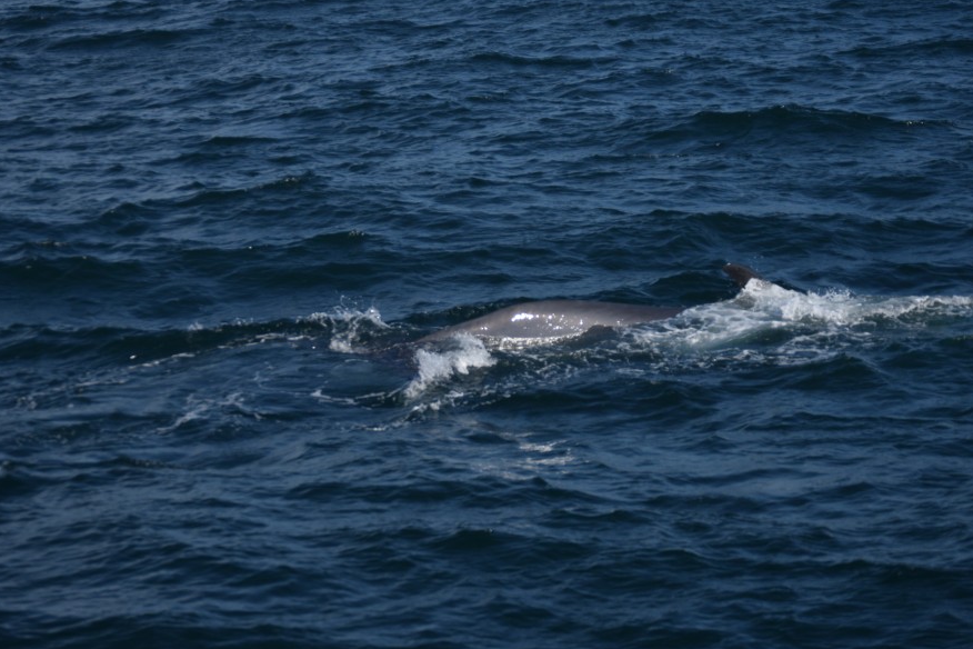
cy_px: 304
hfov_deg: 13.9
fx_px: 4000
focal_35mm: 148
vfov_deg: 9.3
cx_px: 469
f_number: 4.5
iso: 200
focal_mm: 80
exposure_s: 1/4000
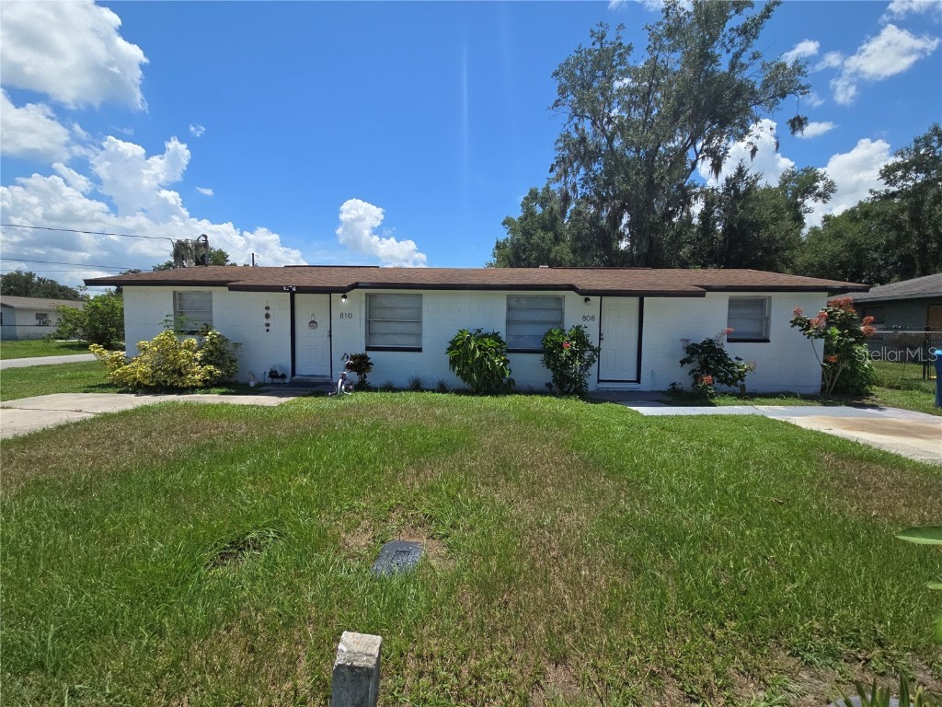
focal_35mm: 13
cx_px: 471
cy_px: 354
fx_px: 354
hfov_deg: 106.2
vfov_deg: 89.9
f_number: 2.2
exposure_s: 1/2760
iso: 50
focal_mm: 2.2
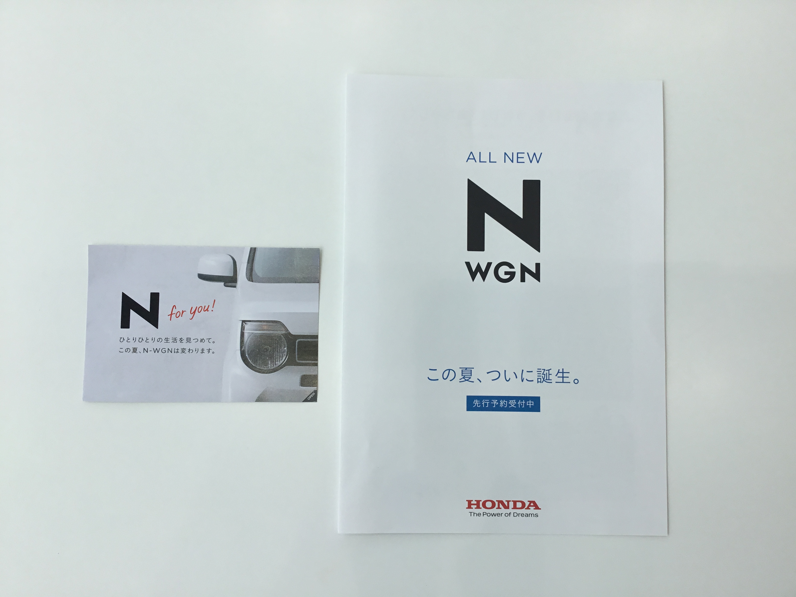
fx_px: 713
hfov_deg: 58.4
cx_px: 398
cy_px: 298
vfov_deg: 45.4
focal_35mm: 31
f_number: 2.4
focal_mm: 3.3
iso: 25
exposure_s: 1/886
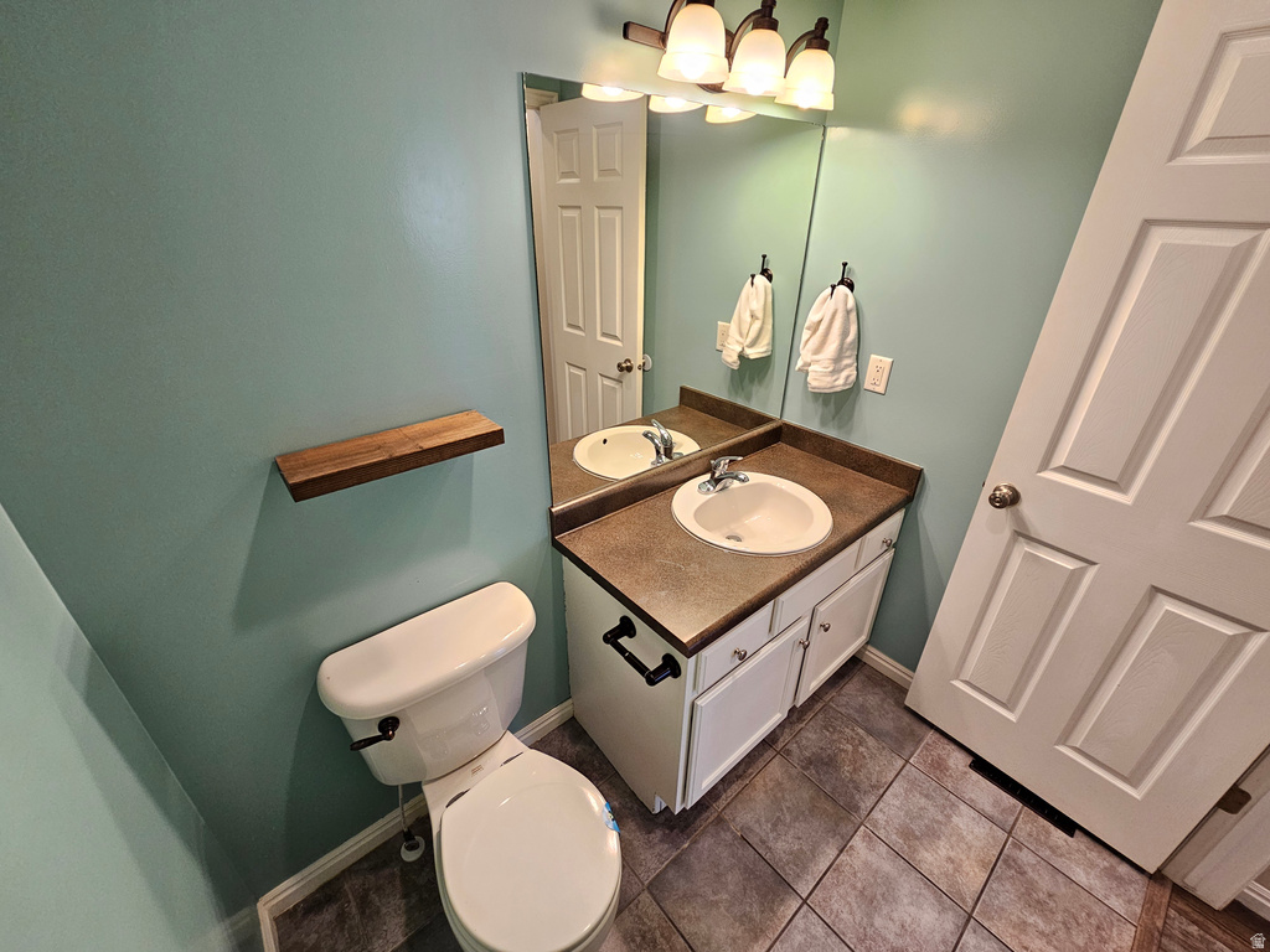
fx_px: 477
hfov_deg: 106.2
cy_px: 476
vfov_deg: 89.9
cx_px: 635
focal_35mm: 13
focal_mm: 2.2
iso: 250
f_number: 2.2
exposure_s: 1/60
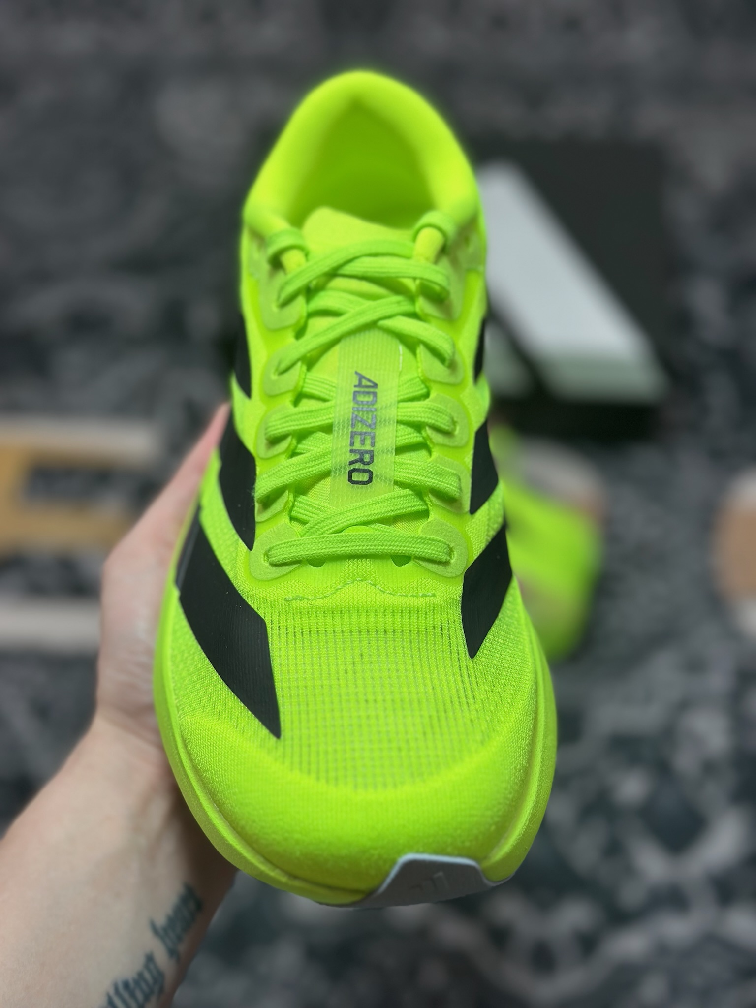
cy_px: 504
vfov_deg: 39.7
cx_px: 378
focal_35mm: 48
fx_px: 1398
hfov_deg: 30.3
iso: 80
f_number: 1.78
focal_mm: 6.86
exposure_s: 1/1133
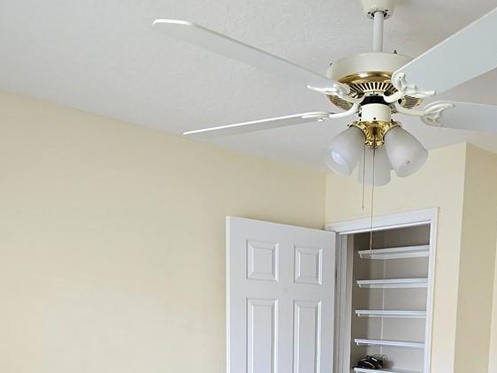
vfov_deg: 34.2
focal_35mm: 37
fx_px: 531
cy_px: 398
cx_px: 340
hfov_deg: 49.1
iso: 160
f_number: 2.2
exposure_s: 1/60
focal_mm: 2.2
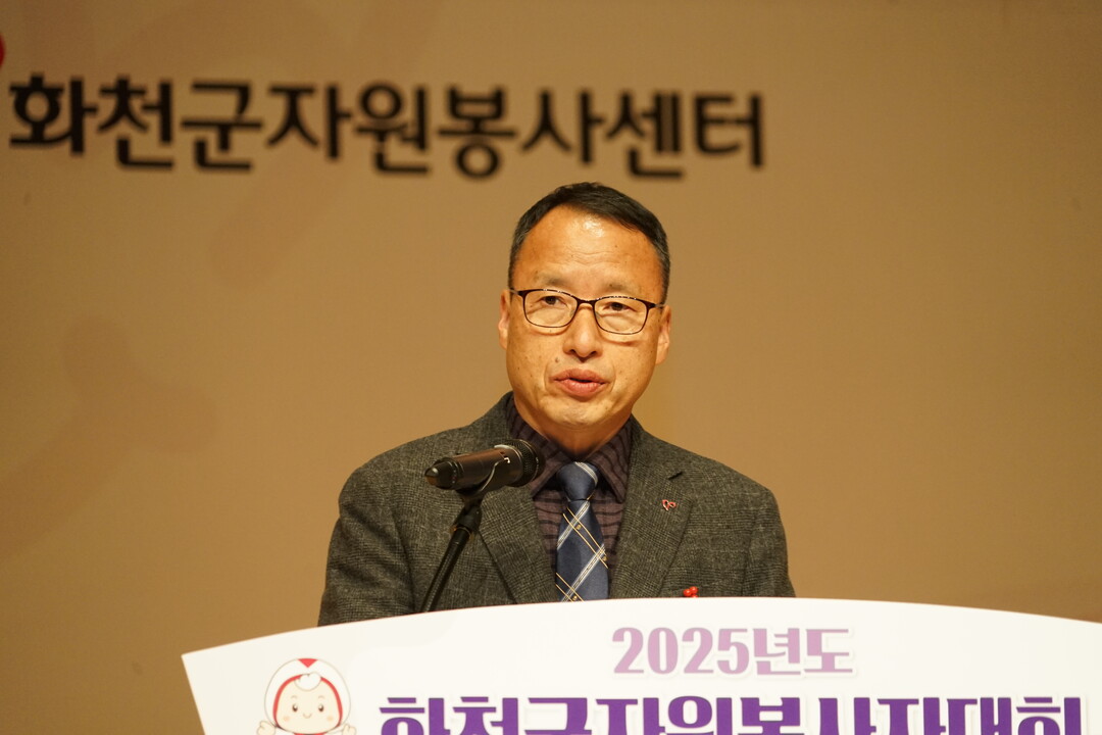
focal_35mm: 219
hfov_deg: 9.4
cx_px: 551
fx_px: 6703
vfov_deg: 6.3
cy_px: 368
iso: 2000
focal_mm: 219
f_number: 6.3
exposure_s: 1/80
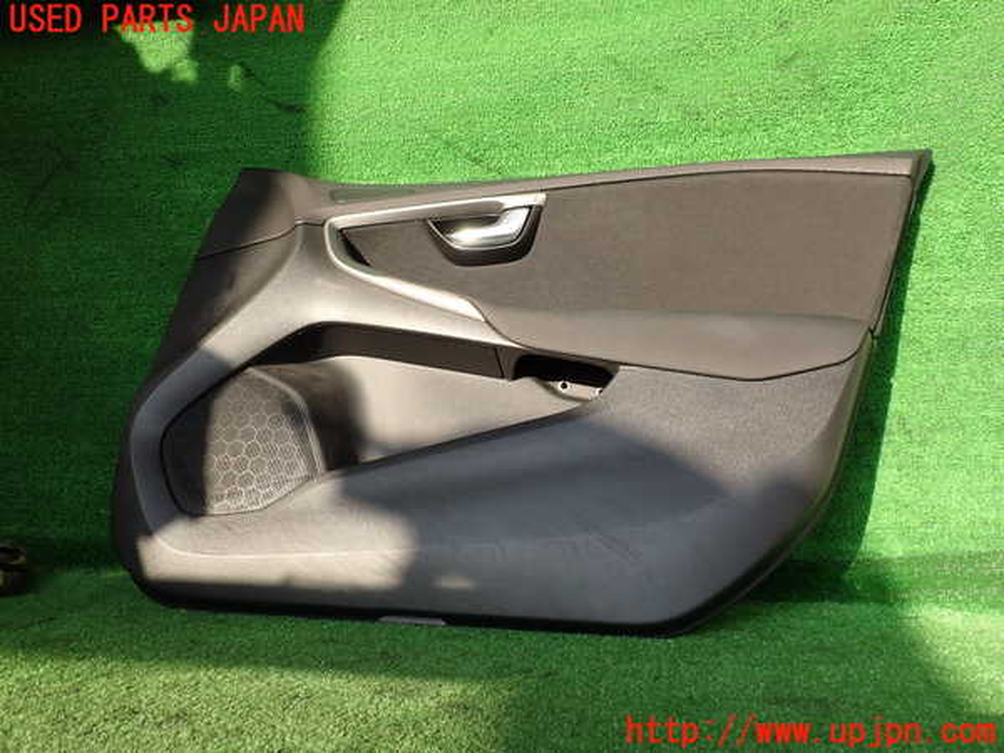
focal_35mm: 30
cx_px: 502
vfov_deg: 46.8
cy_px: 376
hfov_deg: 60.0
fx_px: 870
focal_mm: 5.4
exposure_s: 1/200
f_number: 3.2
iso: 100
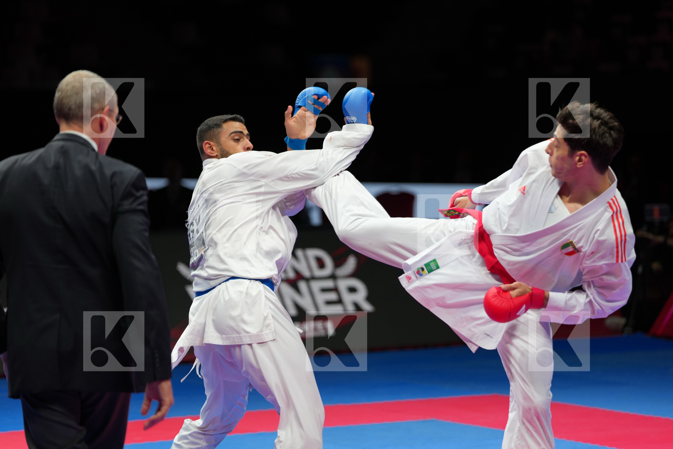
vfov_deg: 8.6
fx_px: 2972
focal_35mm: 159
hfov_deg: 12.9
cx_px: 336
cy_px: 224
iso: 500
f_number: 2.8
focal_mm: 159
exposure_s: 1/1000
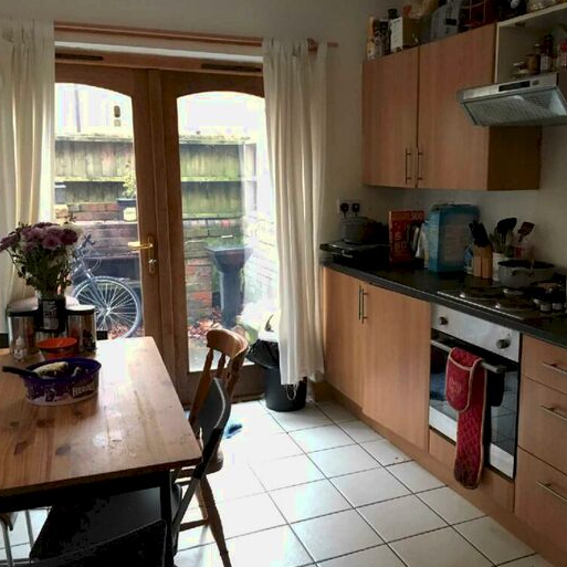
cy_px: 284
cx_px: 356
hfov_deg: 46.8
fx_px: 649
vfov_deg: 47.2
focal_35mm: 35
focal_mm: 4.15
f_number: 2.2
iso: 200
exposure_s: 1/17
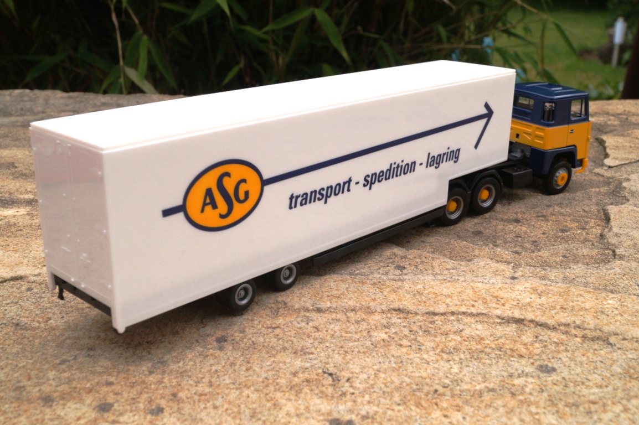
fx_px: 745
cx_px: 320
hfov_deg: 46.4
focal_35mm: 42
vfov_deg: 31.9
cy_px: 212
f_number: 20
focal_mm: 28
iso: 250
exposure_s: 1/60
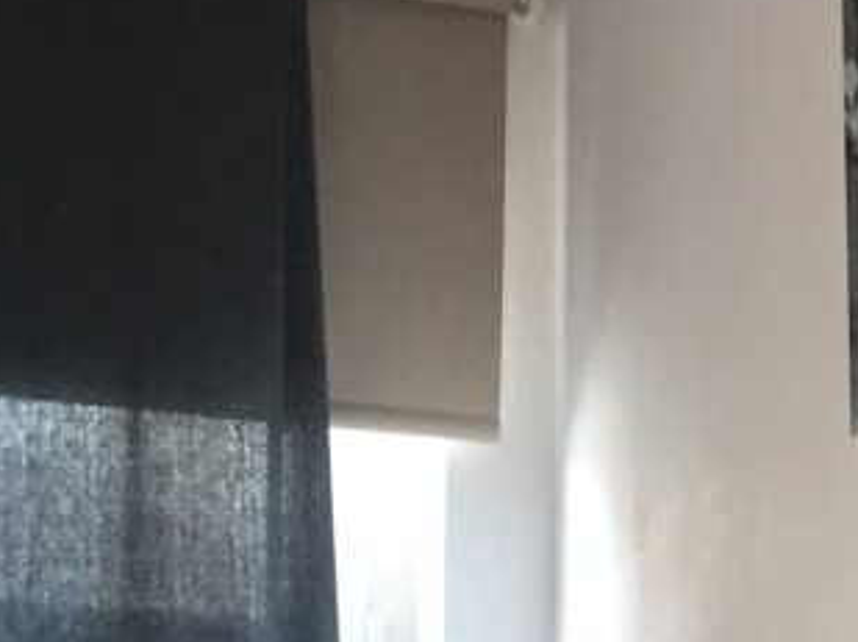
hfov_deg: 11.9
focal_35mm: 141
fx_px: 3491
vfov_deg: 10.1
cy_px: 1032
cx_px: 1927
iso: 125
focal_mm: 4.15
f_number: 2.2
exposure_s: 1/33
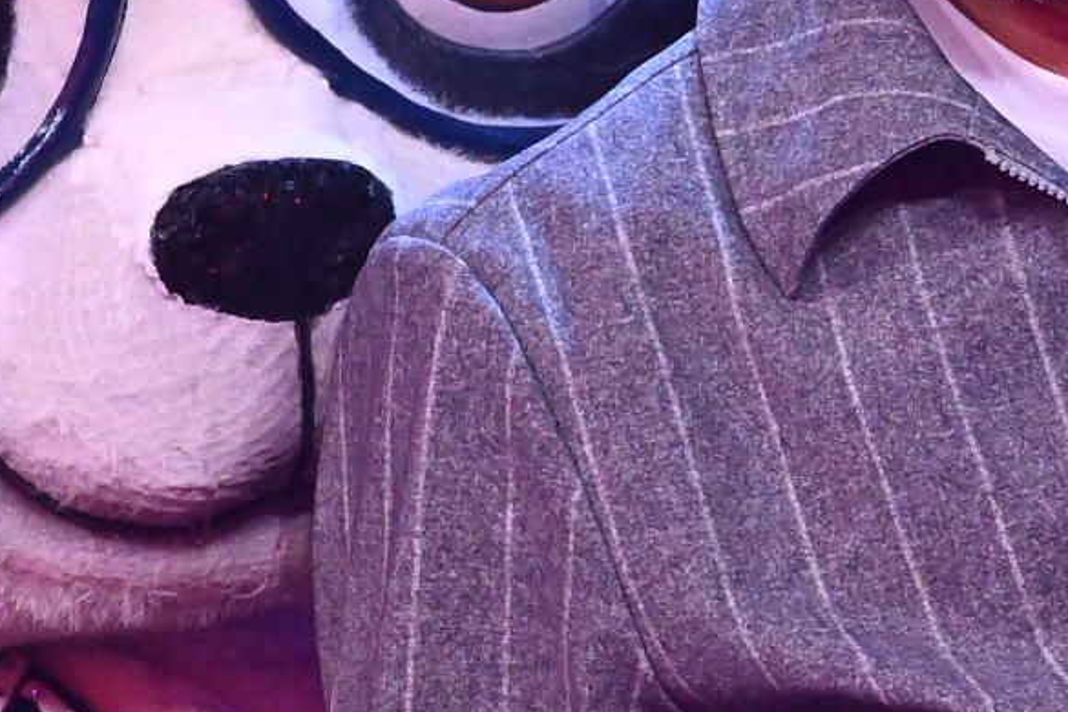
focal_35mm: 1412
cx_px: 1842
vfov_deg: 1.0
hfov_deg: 1.5
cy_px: 573
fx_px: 41886
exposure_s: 1/400
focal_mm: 200
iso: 2500
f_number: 2.8
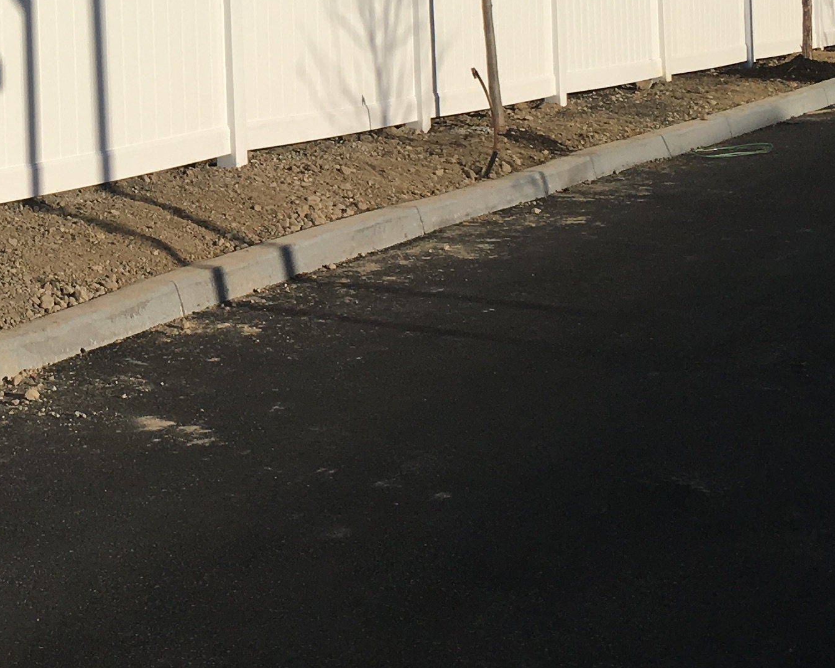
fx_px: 2100
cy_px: -41
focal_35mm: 85
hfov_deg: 21.5
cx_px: -45
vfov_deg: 17.5
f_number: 2.2
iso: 25
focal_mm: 4.15
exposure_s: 1/4049
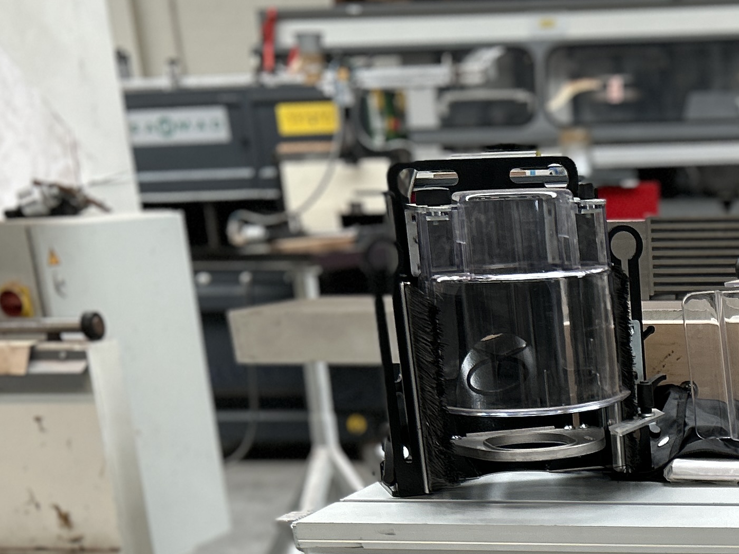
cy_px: 784
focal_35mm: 75
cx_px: 803
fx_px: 1601
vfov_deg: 17.9
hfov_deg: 24.3
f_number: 1.5
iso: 80
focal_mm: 5.7
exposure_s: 1/100
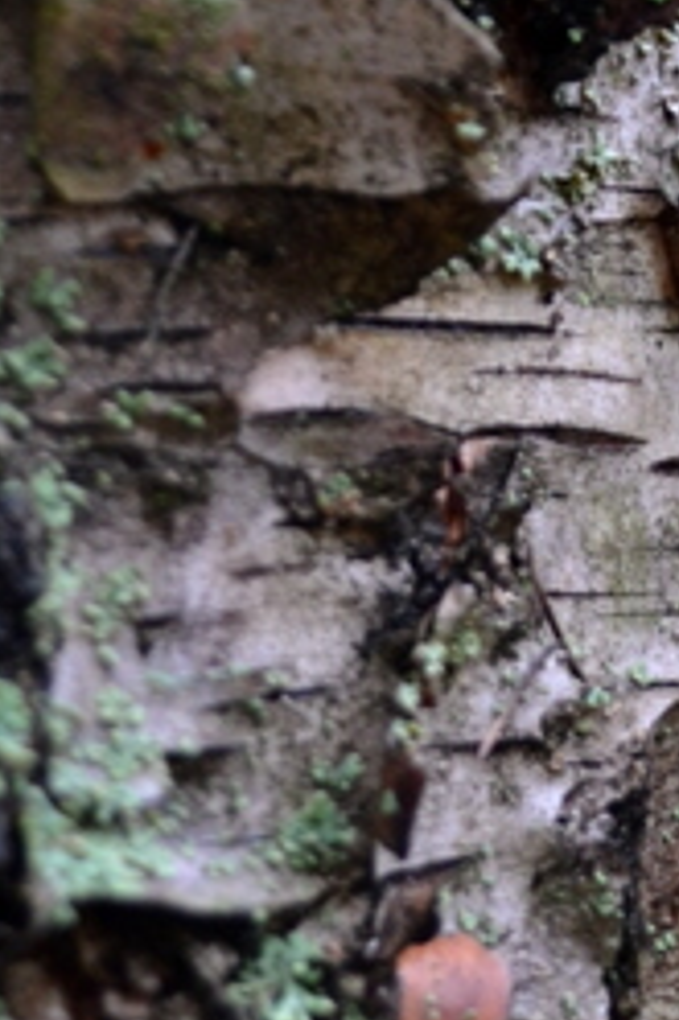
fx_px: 3569
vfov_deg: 16.2
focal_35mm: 126
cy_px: 259
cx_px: 946
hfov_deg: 10.6
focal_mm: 26
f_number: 4.2
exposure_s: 1/50
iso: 800
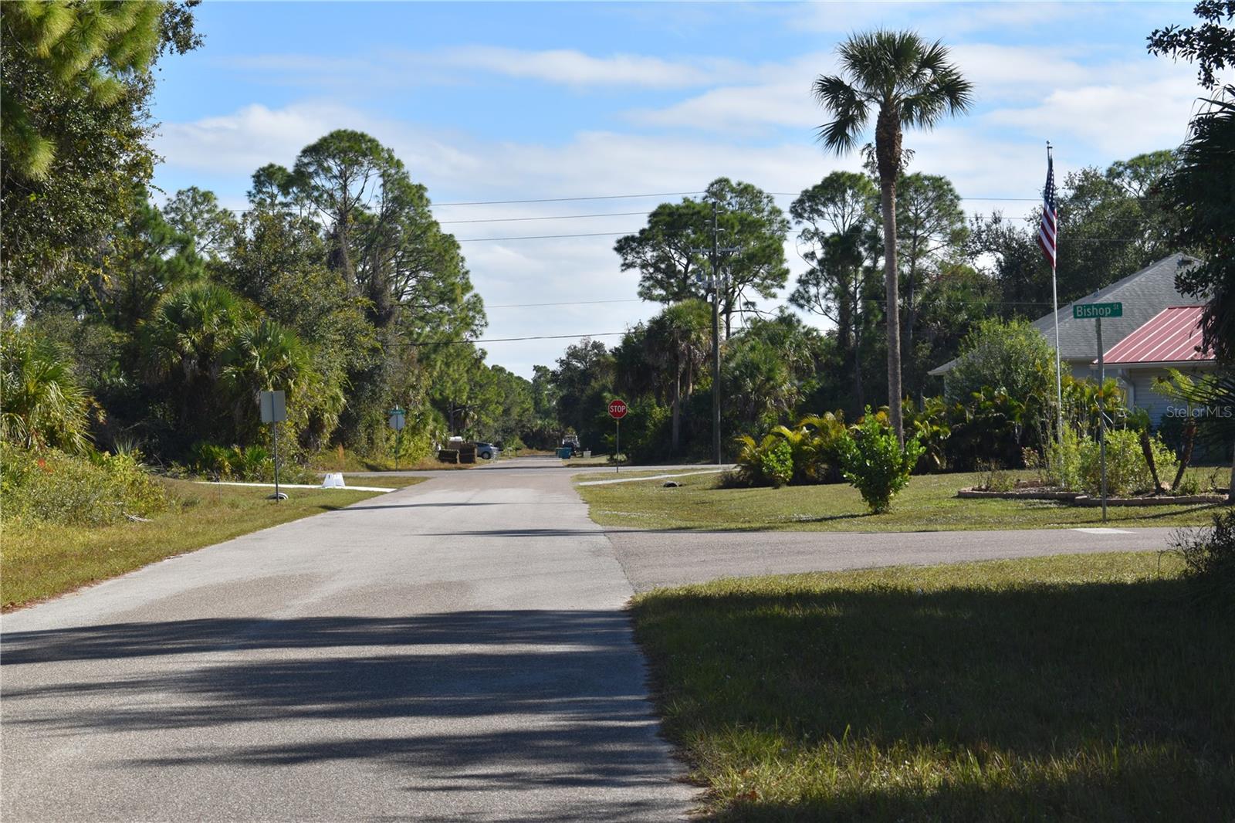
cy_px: 412
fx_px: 2829
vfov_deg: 16.5
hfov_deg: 24.6
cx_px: 618
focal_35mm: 82
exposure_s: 1/250
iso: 100
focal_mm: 55
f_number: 8
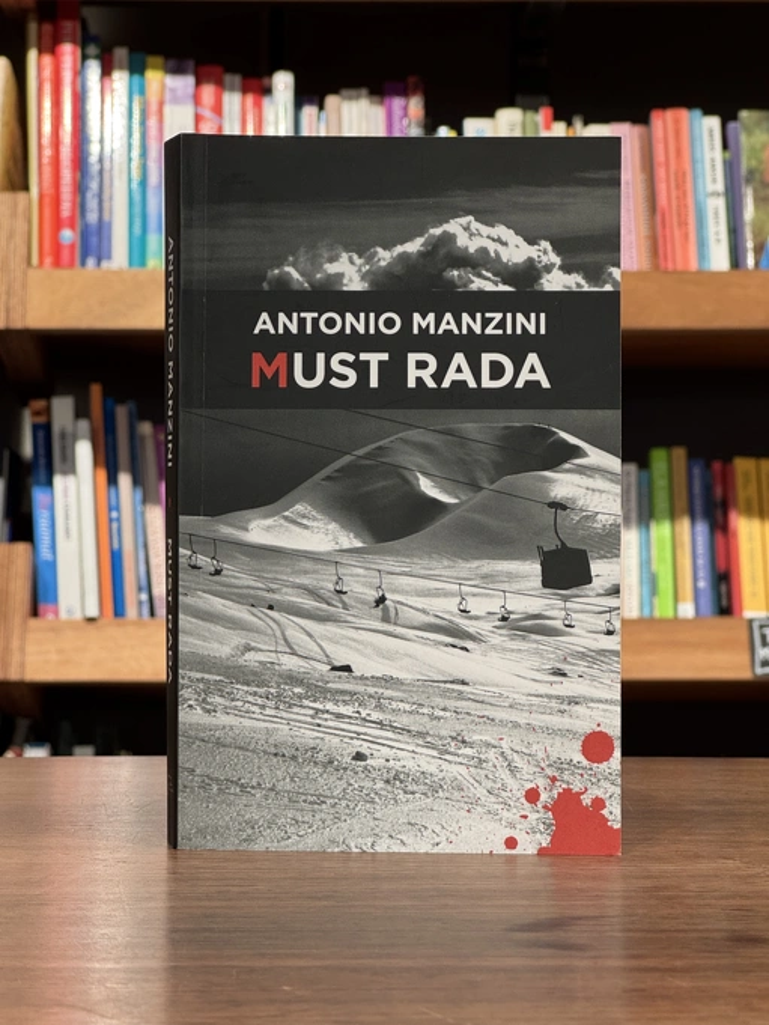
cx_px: 384
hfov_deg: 19.1
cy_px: 512
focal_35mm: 77
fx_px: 2280
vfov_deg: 25.3
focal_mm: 9
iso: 125
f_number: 2.8
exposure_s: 1/50
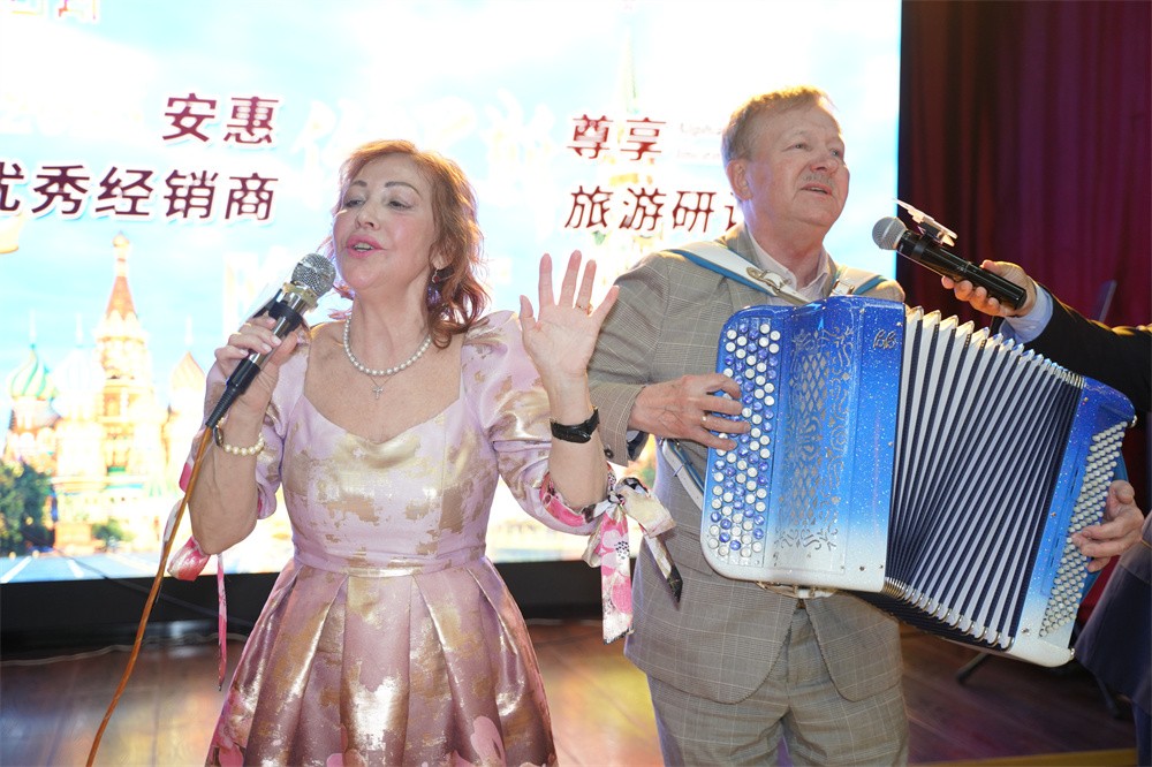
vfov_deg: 31.2
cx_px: 576
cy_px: 384
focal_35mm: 43
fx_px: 1375
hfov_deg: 45.4
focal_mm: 43
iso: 1600
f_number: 2.8
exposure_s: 1/160
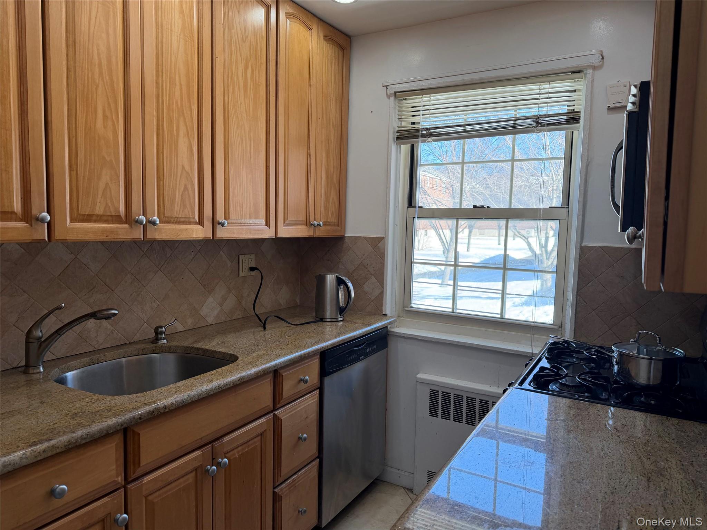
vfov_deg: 56.8
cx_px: 354
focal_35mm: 24
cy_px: 265
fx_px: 490
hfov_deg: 71.6
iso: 100
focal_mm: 6.76
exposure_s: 1/188
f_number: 1.78
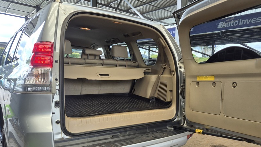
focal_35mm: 32
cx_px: 159
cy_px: 95
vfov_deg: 36.4
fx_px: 221
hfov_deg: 60.4
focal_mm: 5.4
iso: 32
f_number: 1.8
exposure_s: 1/180
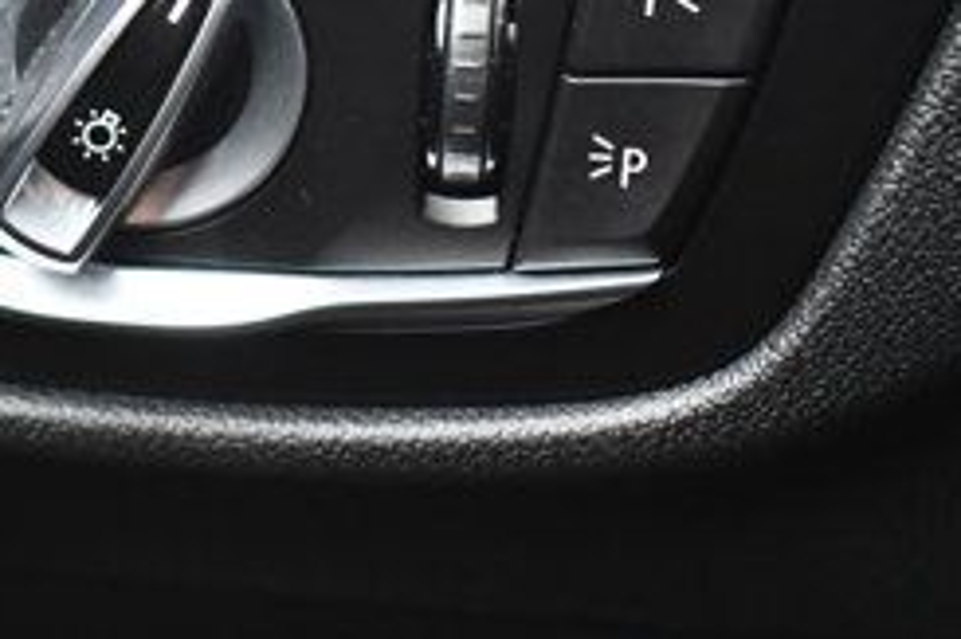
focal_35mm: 102
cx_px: 118
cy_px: 18
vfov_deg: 13.2
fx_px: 2721
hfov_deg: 19.7
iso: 3200
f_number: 4
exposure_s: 1/80
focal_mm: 26
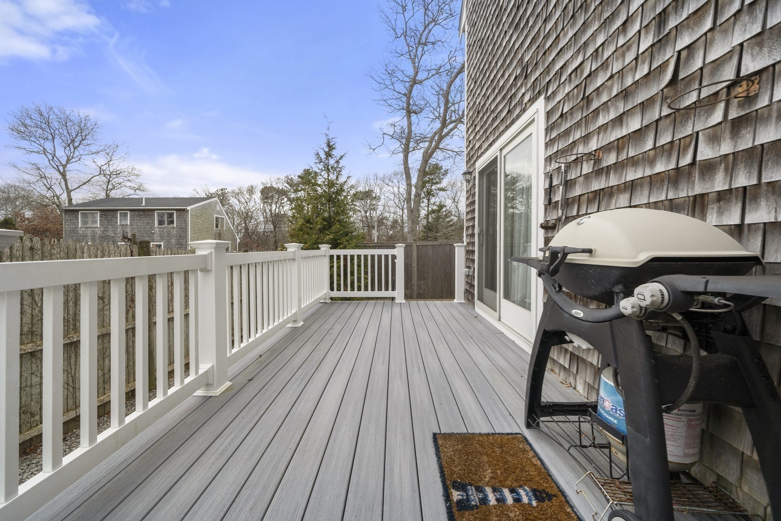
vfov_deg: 85.4
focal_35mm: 13
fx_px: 282
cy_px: 260
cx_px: 390
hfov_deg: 108.3
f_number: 7.1
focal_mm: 13
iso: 320
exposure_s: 1/80
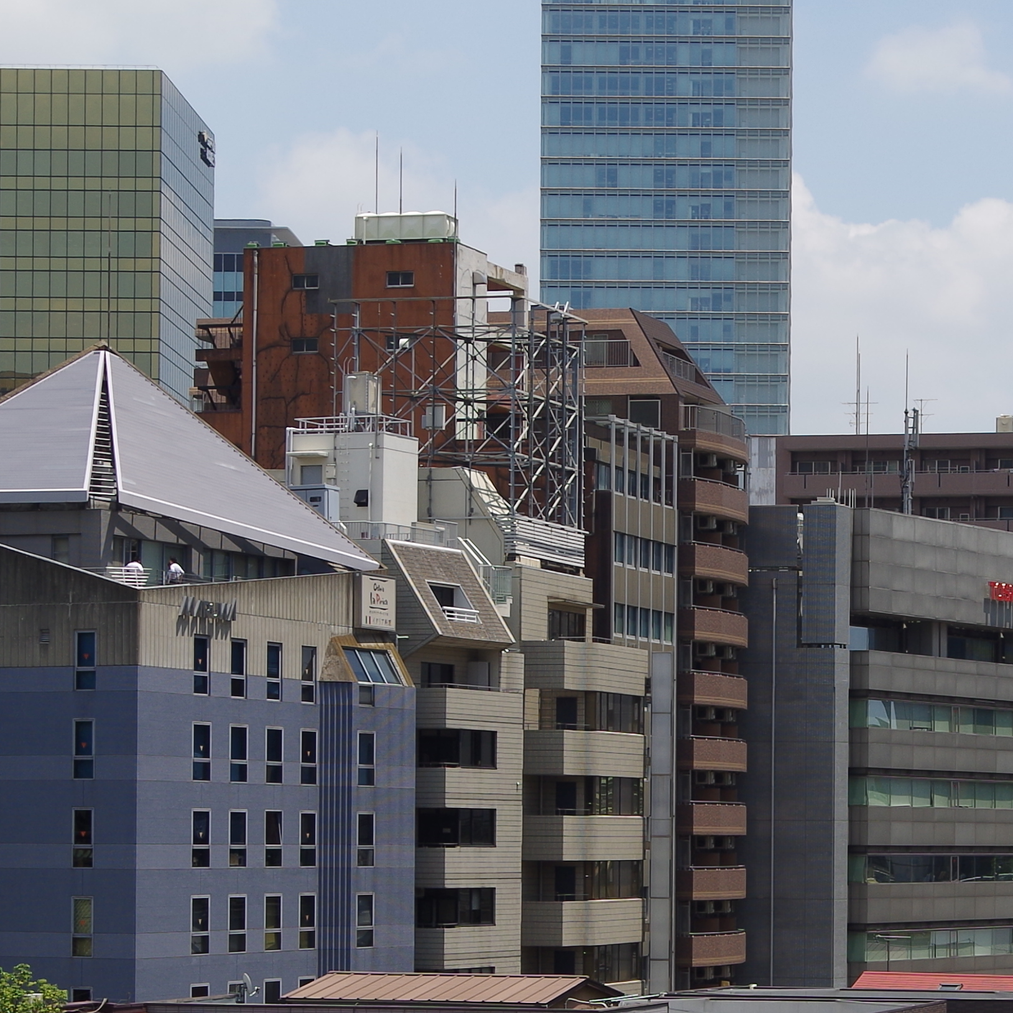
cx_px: 897
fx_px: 3907
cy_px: 778
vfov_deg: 14.7
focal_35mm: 118
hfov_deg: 14.6
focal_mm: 31
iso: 100
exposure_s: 1/250
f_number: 8
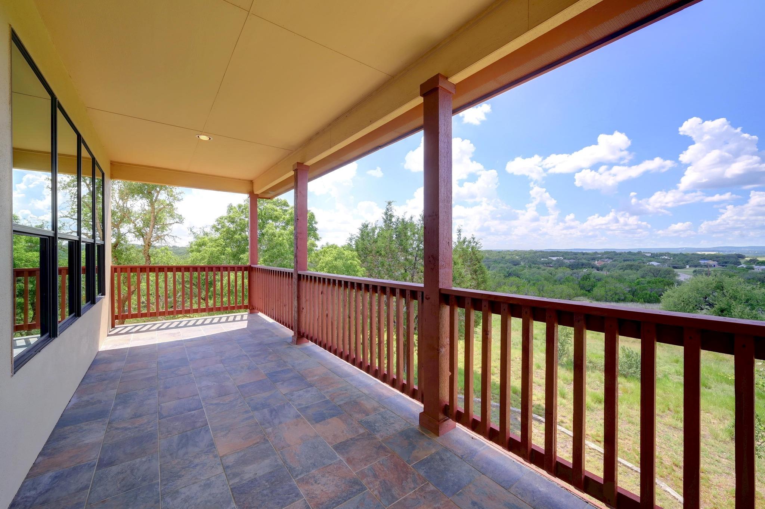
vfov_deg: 81.1
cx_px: 382
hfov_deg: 104.3
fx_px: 297
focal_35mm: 14
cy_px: 254
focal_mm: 14
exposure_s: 1/60
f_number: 11
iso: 400
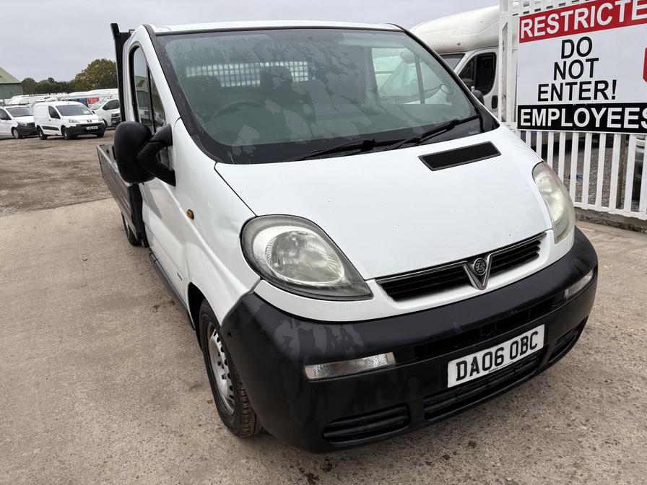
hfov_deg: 67.3
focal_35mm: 26
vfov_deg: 53.1
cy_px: 242
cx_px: 324
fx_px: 486
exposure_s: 1/873
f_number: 1.6
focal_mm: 5.96
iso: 50
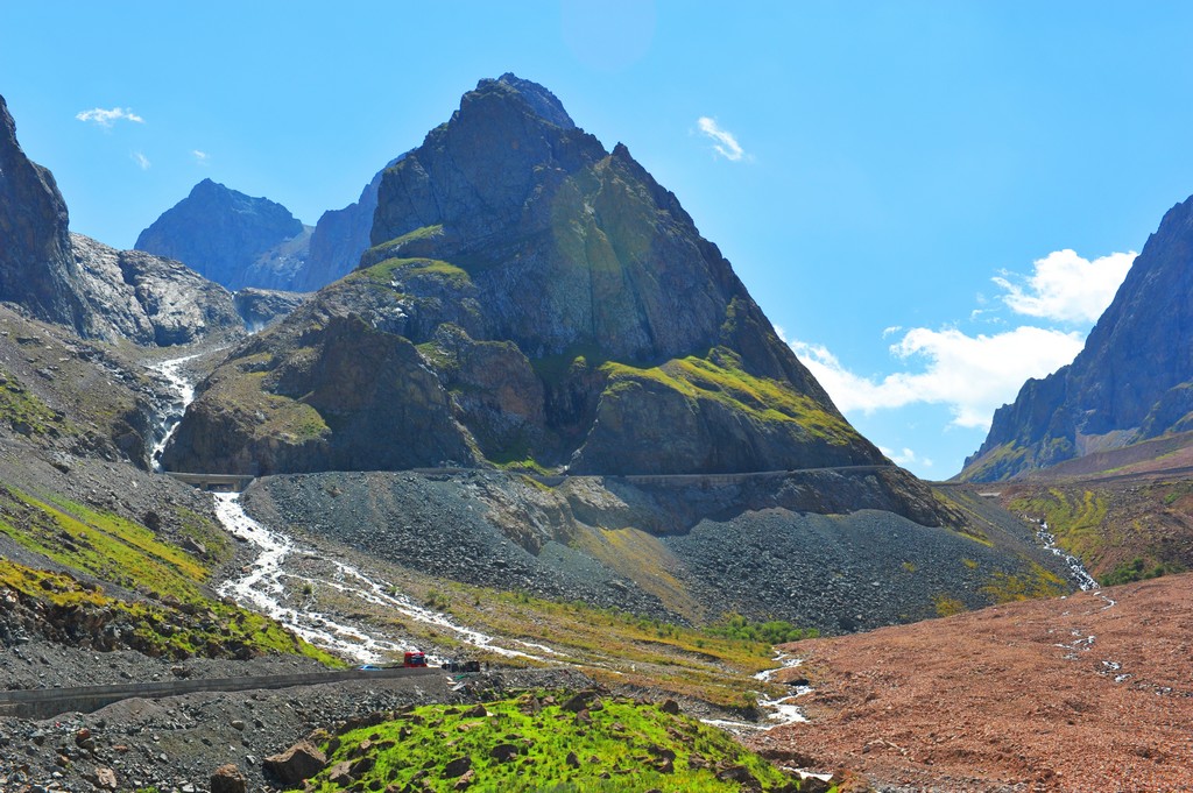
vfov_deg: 30.5
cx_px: 596
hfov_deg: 44.5
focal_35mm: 44
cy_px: 396
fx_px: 1457
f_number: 8
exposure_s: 1/320
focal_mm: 44
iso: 400
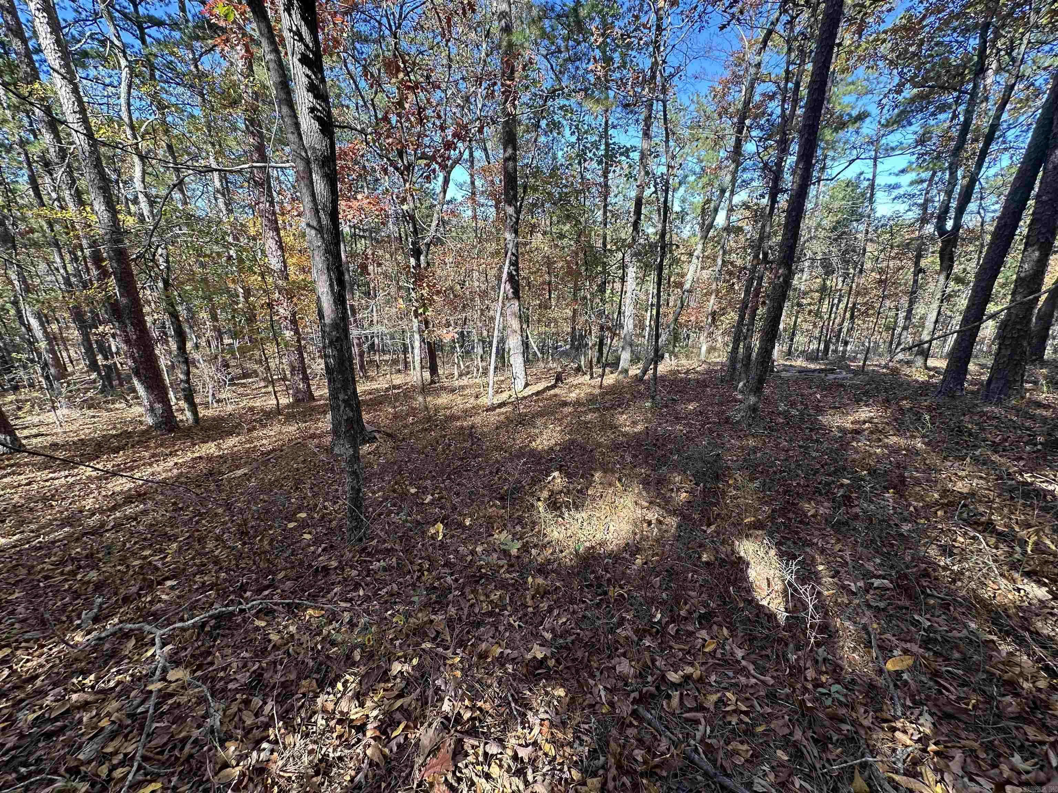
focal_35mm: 14
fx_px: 428
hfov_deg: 102.1
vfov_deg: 85.7
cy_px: 396
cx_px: 529
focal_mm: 2.22
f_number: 2.2
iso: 40
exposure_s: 1/178
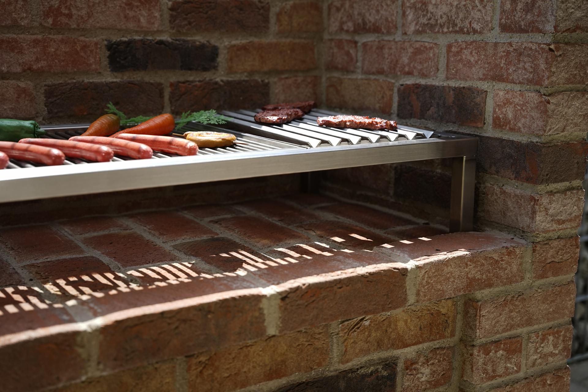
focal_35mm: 50
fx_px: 808
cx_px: 294
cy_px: 196
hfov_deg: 40.0
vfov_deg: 27.3
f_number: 2.8
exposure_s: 1/500
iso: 64
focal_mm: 49.5
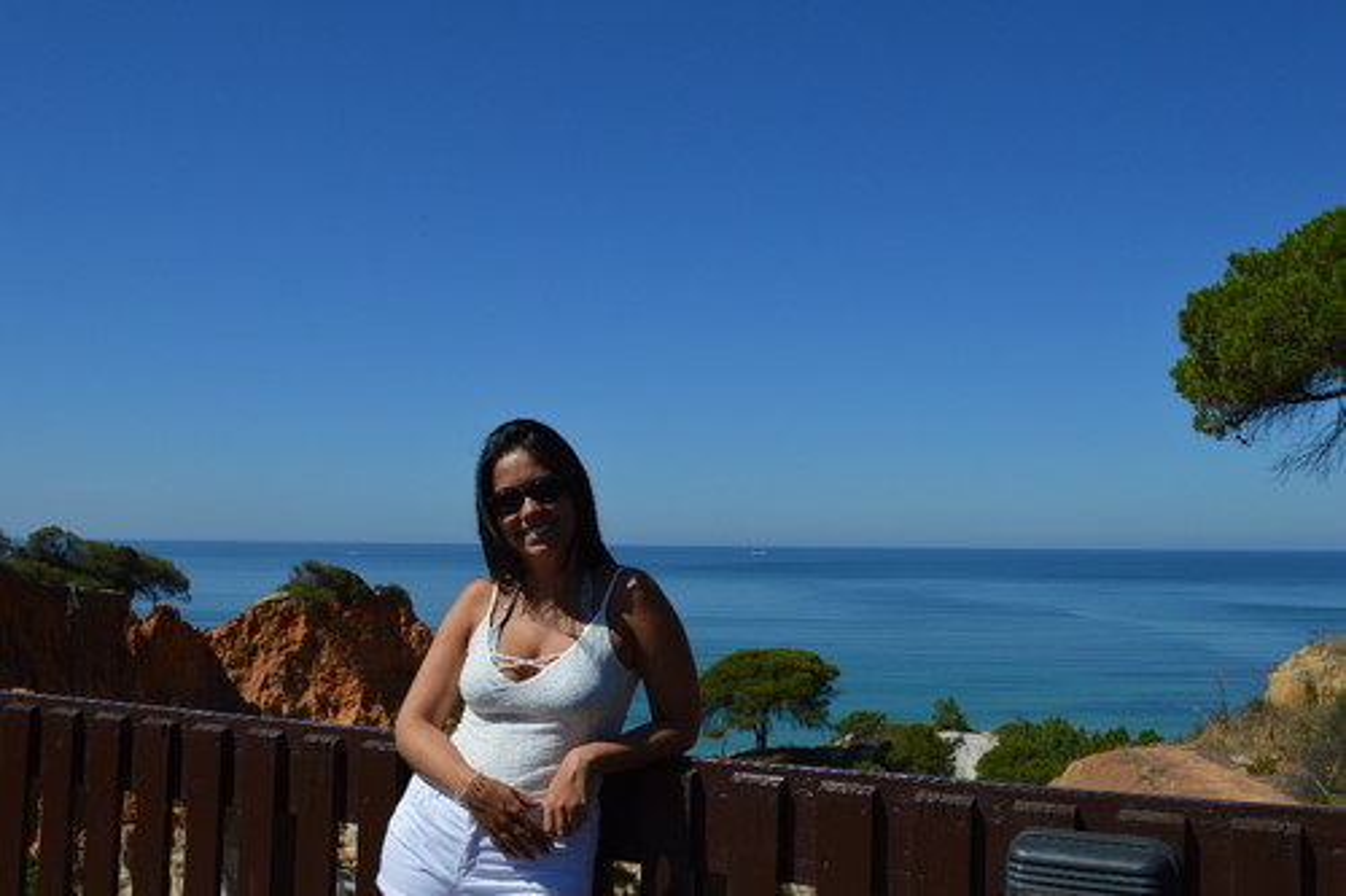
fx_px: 1289
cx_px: 673
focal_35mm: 34
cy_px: 448
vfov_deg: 38.3
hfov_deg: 55.1
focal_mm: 23
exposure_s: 1/400
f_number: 10
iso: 100
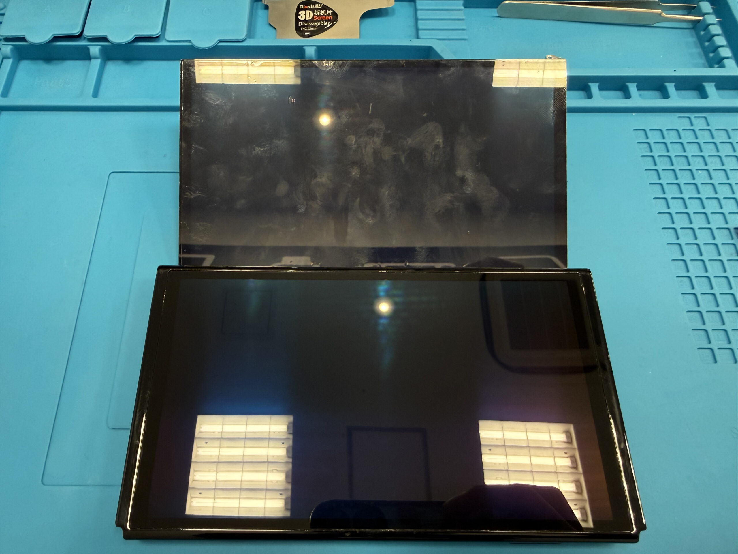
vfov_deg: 56.8
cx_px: 369
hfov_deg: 71.6
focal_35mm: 24
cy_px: 277
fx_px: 512
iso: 320
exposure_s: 1/120
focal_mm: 2.22
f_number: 2.2
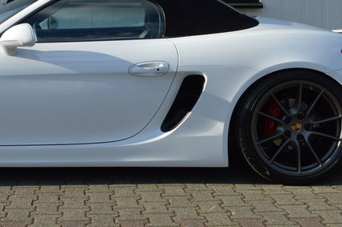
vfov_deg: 20.4
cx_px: 84
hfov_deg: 30.4
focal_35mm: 65
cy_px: 9
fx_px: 617
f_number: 8
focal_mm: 18
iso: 100
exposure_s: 1/250
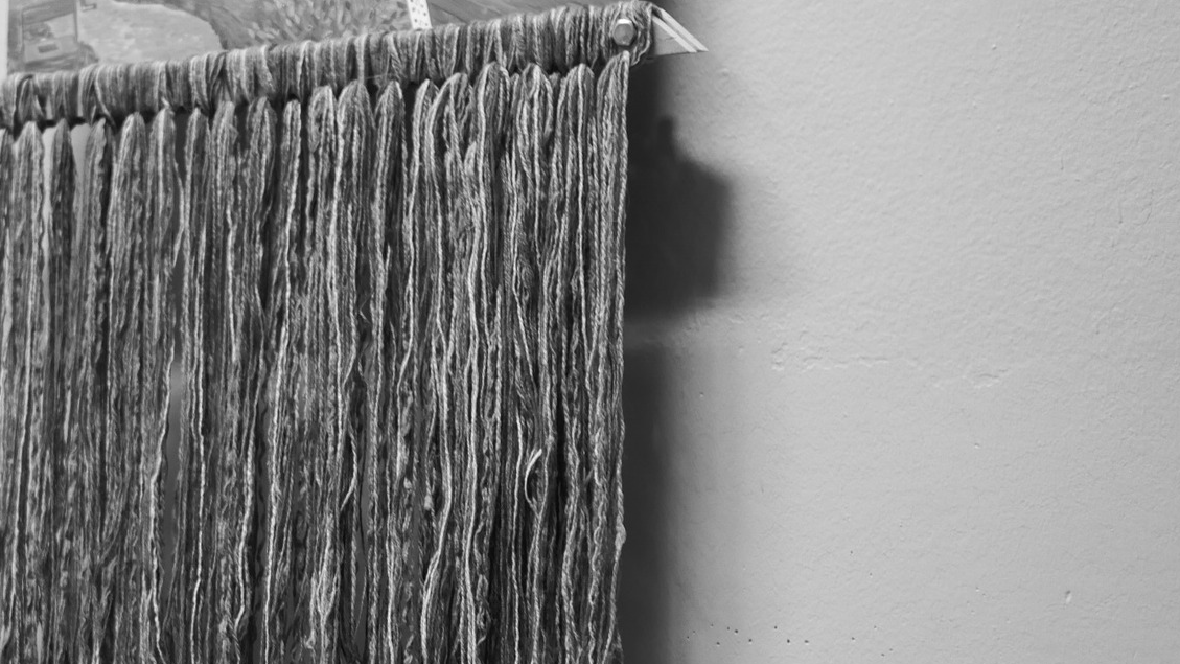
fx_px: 1971
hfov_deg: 32.6
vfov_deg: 18.9
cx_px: 273
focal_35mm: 63
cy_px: 570
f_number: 1.8
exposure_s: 1/60
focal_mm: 17
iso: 640
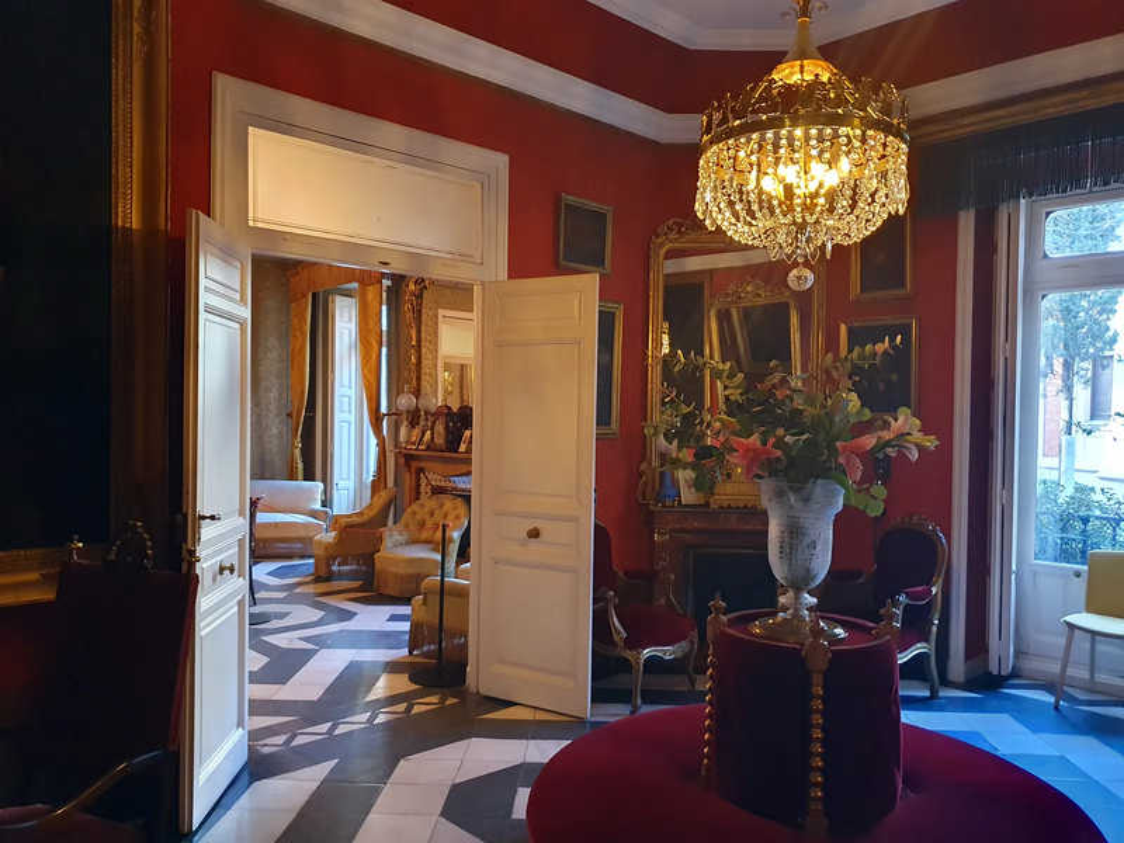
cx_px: 562
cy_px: 422
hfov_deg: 67.3
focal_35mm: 26
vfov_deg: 53.1
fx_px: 844
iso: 400
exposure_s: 1/50
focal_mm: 4.32
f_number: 1.5
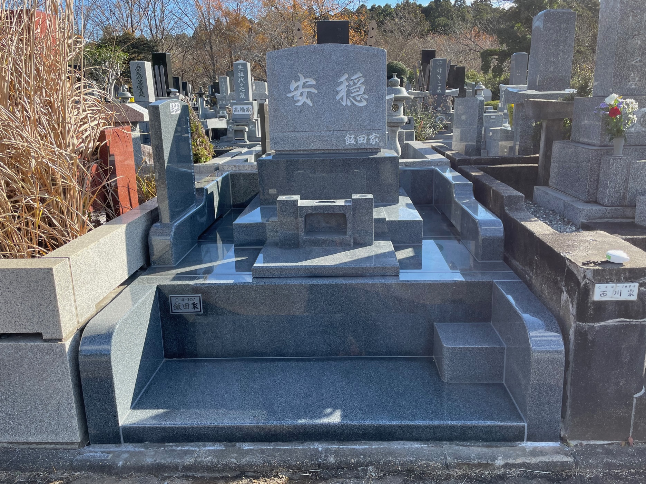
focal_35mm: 28
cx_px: 337
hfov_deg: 63.4
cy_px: 236
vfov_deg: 49.7
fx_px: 523
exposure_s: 1/759
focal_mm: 4.2
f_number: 1.6
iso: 32
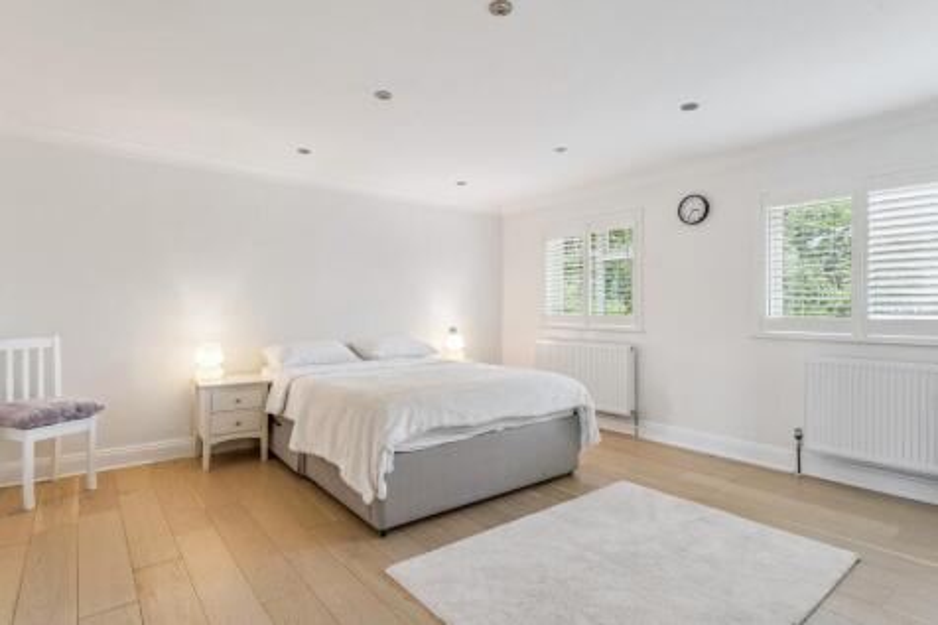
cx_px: 469
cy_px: 312
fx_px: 474
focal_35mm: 18
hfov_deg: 89.4
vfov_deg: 66.8
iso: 160
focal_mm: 18.2
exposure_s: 1/5
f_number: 9
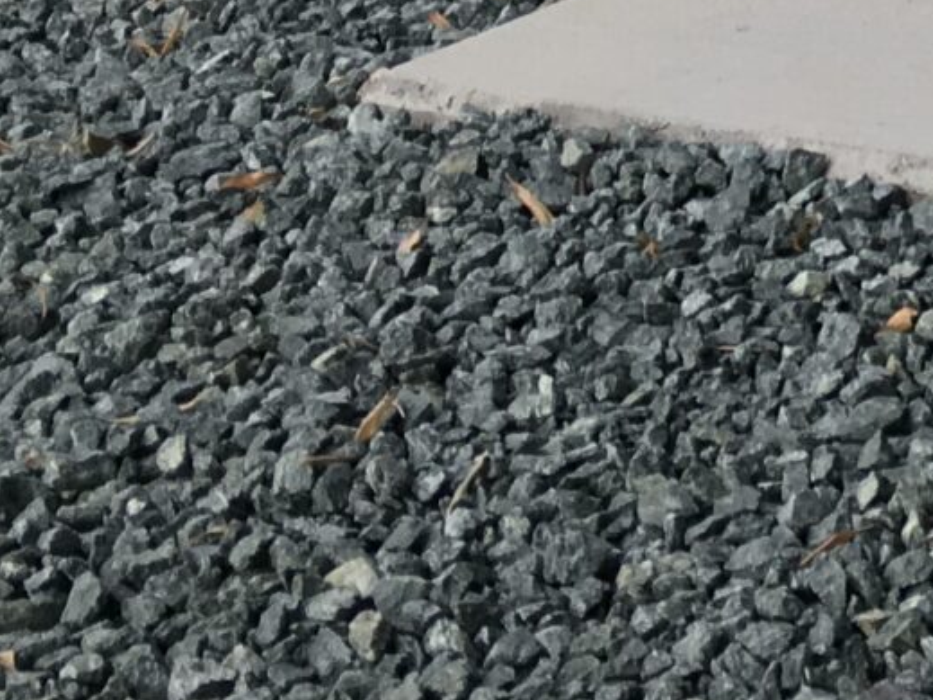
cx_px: 1751
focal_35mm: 143
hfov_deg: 12.5
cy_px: -720
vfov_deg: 9.6
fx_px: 3853
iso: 25
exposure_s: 1/208
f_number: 2.2
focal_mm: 4.15
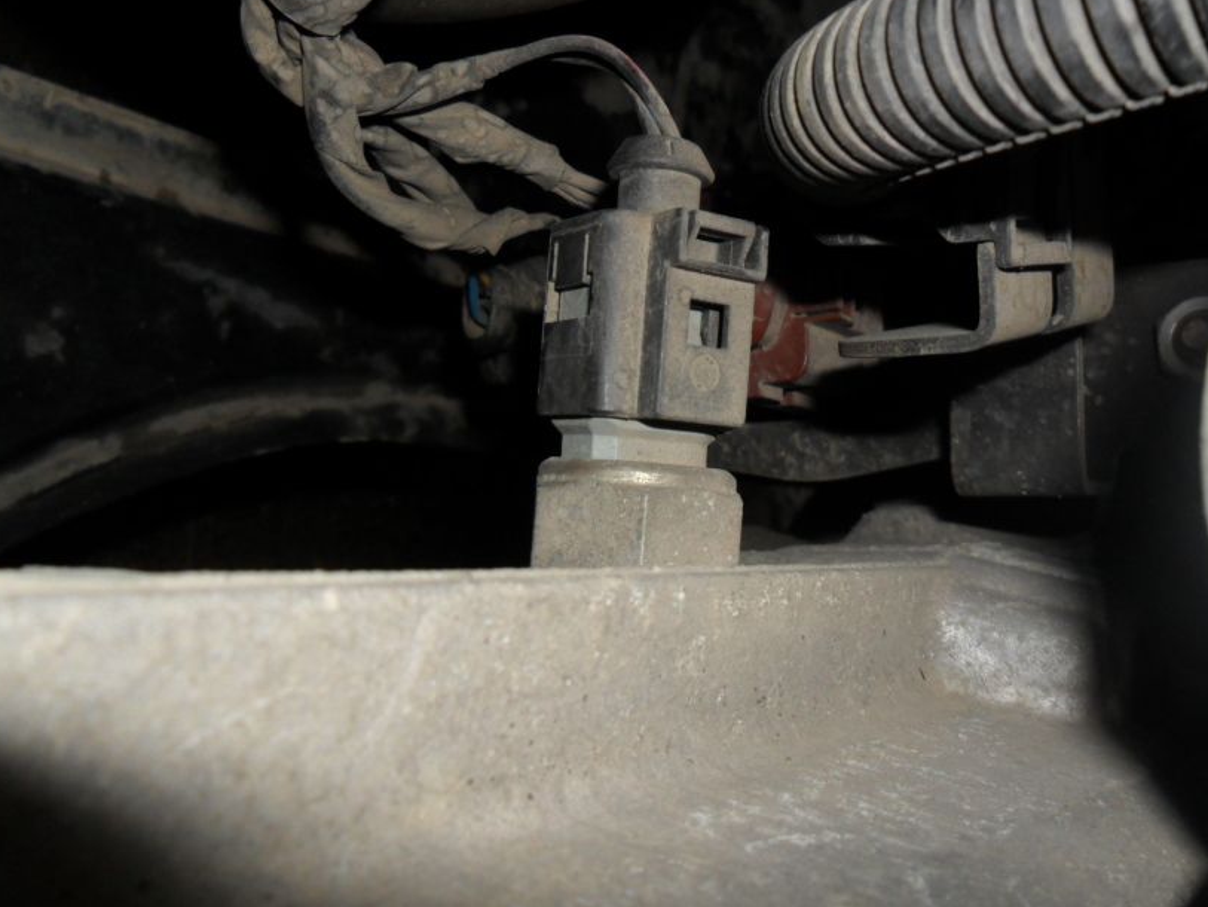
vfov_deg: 41.8
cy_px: 412
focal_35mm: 34
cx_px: 649
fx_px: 1187
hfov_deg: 53.9
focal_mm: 4.9
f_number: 8.9
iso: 100
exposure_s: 1/45
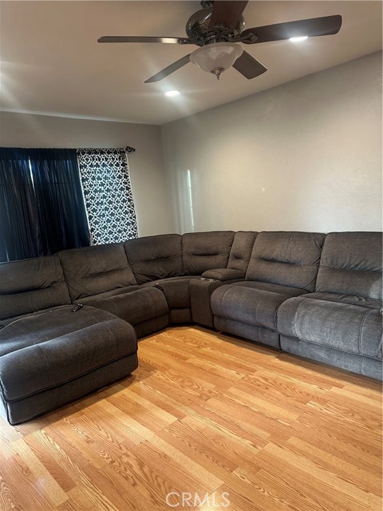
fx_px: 354
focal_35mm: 24
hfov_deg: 56.8
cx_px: 192
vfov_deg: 71.6
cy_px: 256
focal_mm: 6.86
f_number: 1.78
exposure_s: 1/60
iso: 320
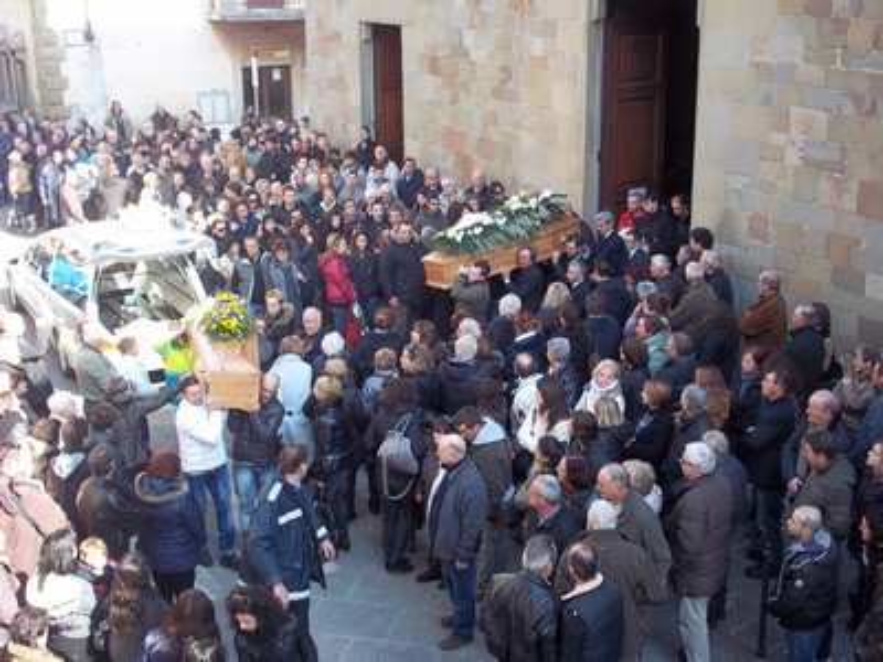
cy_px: 331
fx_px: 1173
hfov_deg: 41.2
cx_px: 442
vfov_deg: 31.5
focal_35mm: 46
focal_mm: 8.2
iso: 80
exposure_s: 1/80
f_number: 3.5
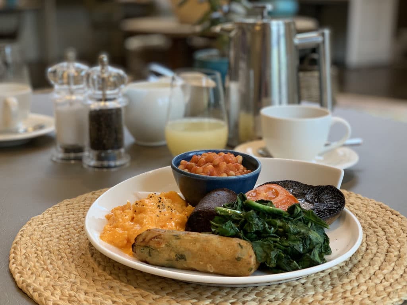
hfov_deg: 36.8
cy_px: 152
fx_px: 611
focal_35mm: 52
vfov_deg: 28.0
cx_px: 204
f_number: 2.4
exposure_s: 1/50
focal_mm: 6
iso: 80
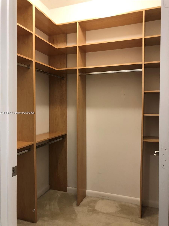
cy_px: 113
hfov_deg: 49.7
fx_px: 182
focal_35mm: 28
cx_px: 84
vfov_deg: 63.4
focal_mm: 4
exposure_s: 1/15
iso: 80
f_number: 1.8
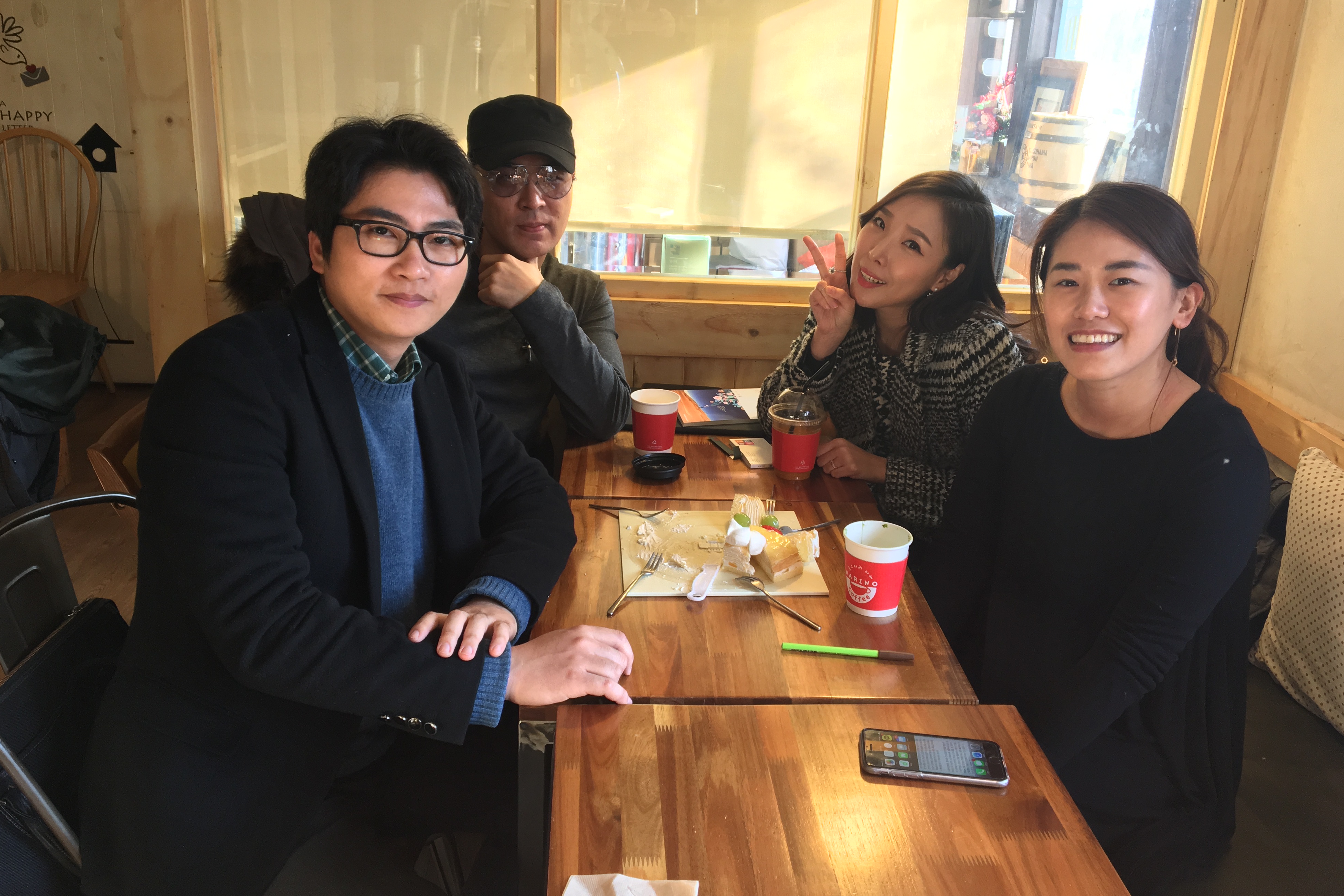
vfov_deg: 42.3
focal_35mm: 31
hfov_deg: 60.3
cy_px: 405
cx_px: 683
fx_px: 1157
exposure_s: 1/30
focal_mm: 4.15
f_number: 2.2
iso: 40
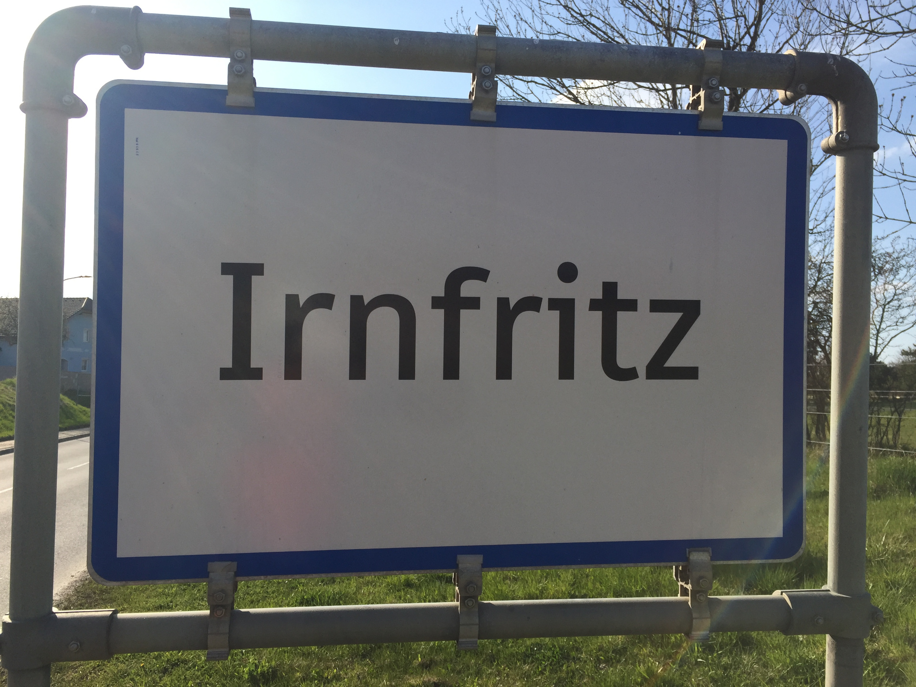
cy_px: 344
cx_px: 458
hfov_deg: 61.7
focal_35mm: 29
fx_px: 767
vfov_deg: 48.2
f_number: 2.2
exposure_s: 1/1721
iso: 32
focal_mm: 4.15
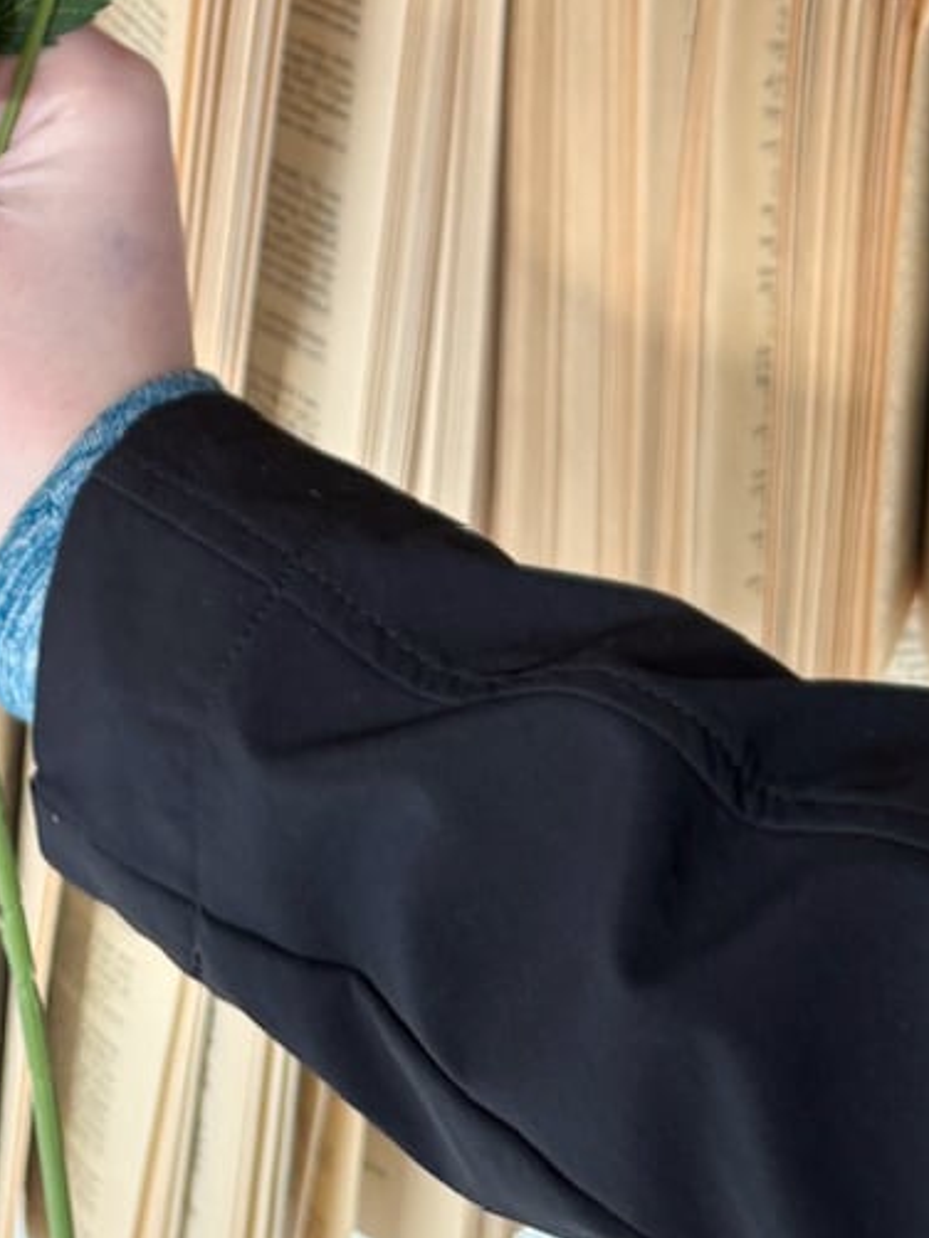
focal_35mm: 78
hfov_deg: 18.3
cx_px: -67
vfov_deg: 20.4
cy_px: -762
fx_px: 2790
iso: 125
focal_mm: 6.76
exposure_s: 1/151
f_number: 1.78
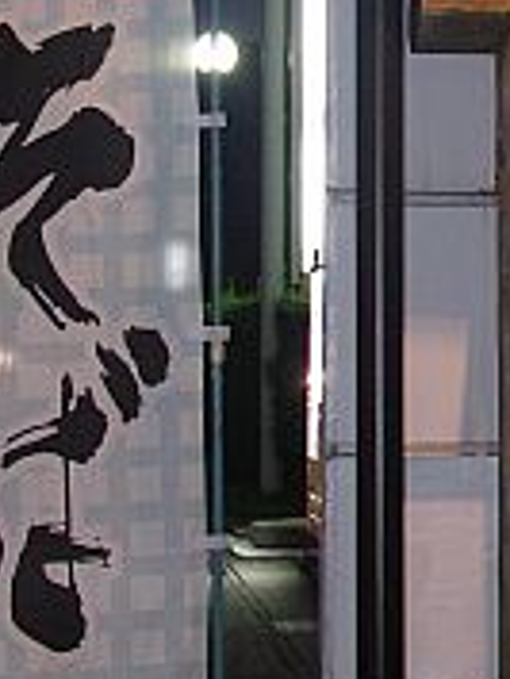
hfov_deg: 11.0
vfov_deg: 15.1
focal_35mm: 130
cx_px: 778
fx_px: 2551
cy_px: 150
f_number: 2.8
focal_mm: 9.5
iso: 200
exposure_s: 1/10
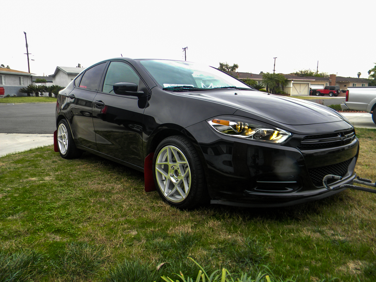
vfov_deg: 49.7
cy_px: 141
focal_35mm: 28
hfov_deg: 63.4
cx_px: 188
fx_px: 304
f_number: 3.5
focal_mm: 5
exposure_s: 1/138
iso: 80
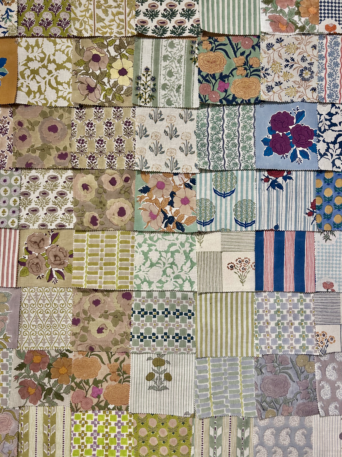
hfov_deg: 53.1
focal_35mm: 26
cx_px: 171
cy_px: 228
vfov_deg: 67.3
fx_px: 343
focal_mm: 5.7
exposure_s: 1/60
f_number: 1.5
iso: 80
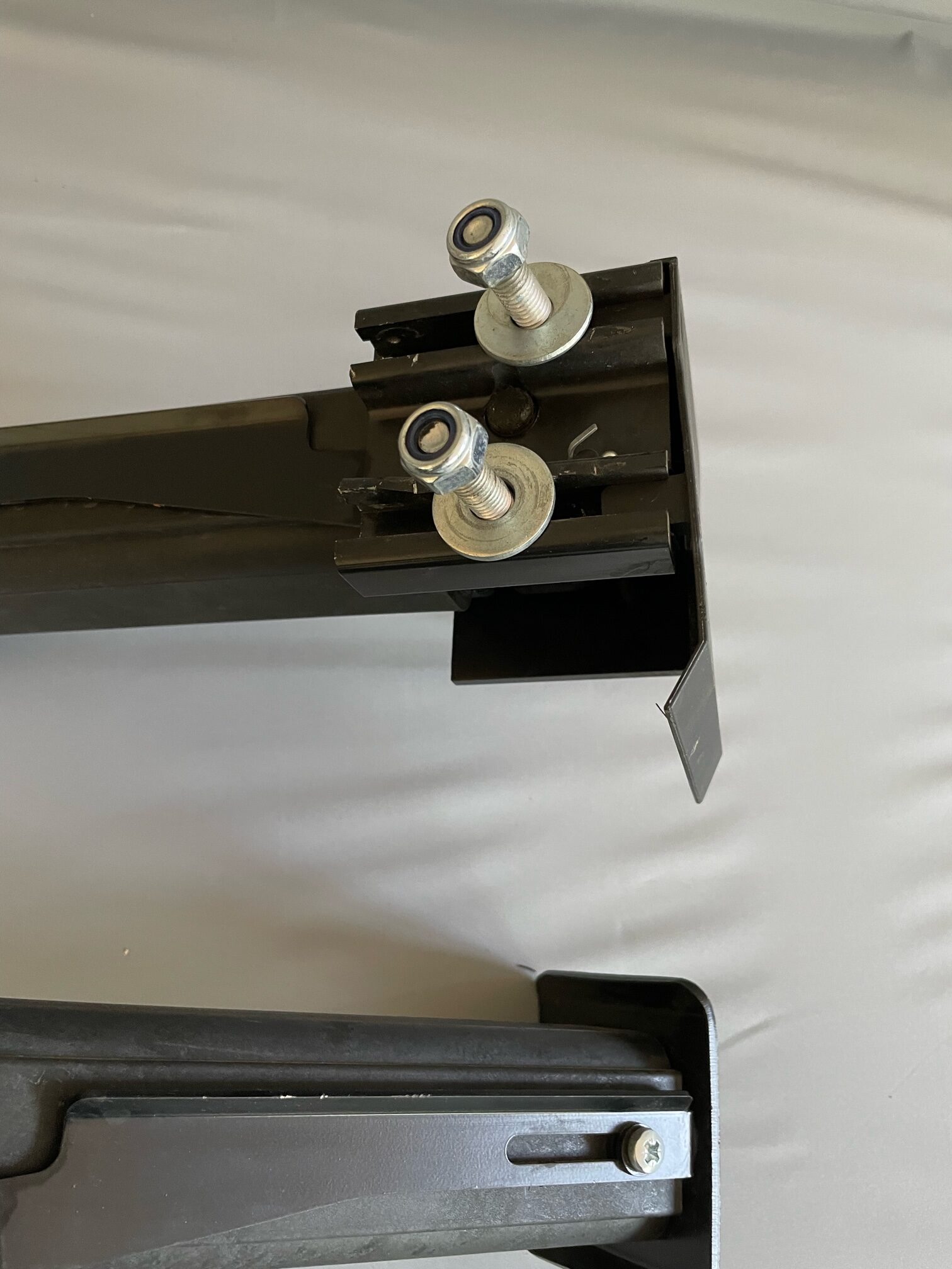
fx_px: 953
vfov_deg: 67.3
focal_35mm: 26
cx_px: 476
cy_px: 634
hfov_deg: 53.1
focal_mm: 4.2
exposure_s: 1/50
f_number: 1.6
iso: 250
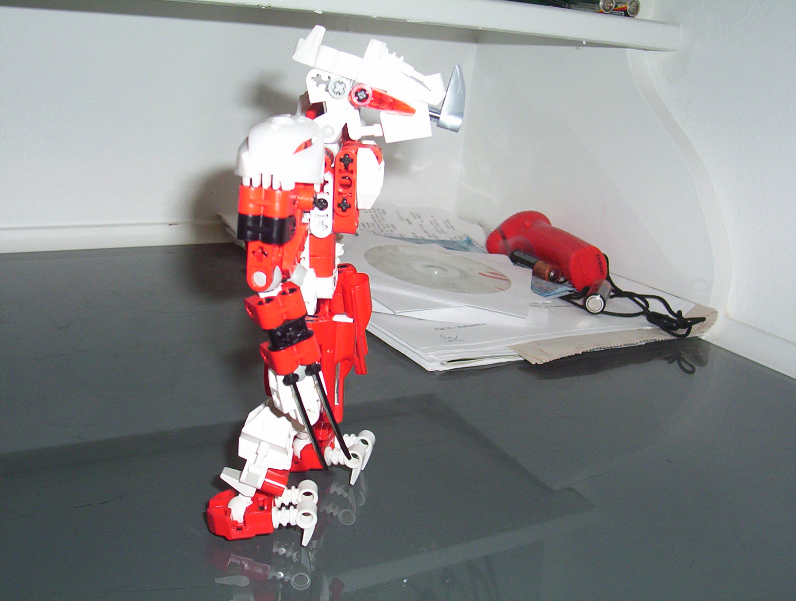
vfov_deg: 27.1
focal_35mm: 54
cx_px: 398
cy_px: 300
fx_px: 1245
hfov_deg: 35.5
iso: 140
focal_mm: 7.1
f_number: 2.97
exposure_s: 1/69.5
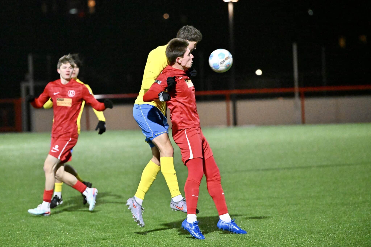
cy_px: 124
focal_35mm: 195
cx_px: 186
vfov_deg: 7.0
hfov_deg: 10.5
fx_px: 2009
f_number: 3.2
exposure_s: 1/1250
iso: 10000
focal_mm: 195
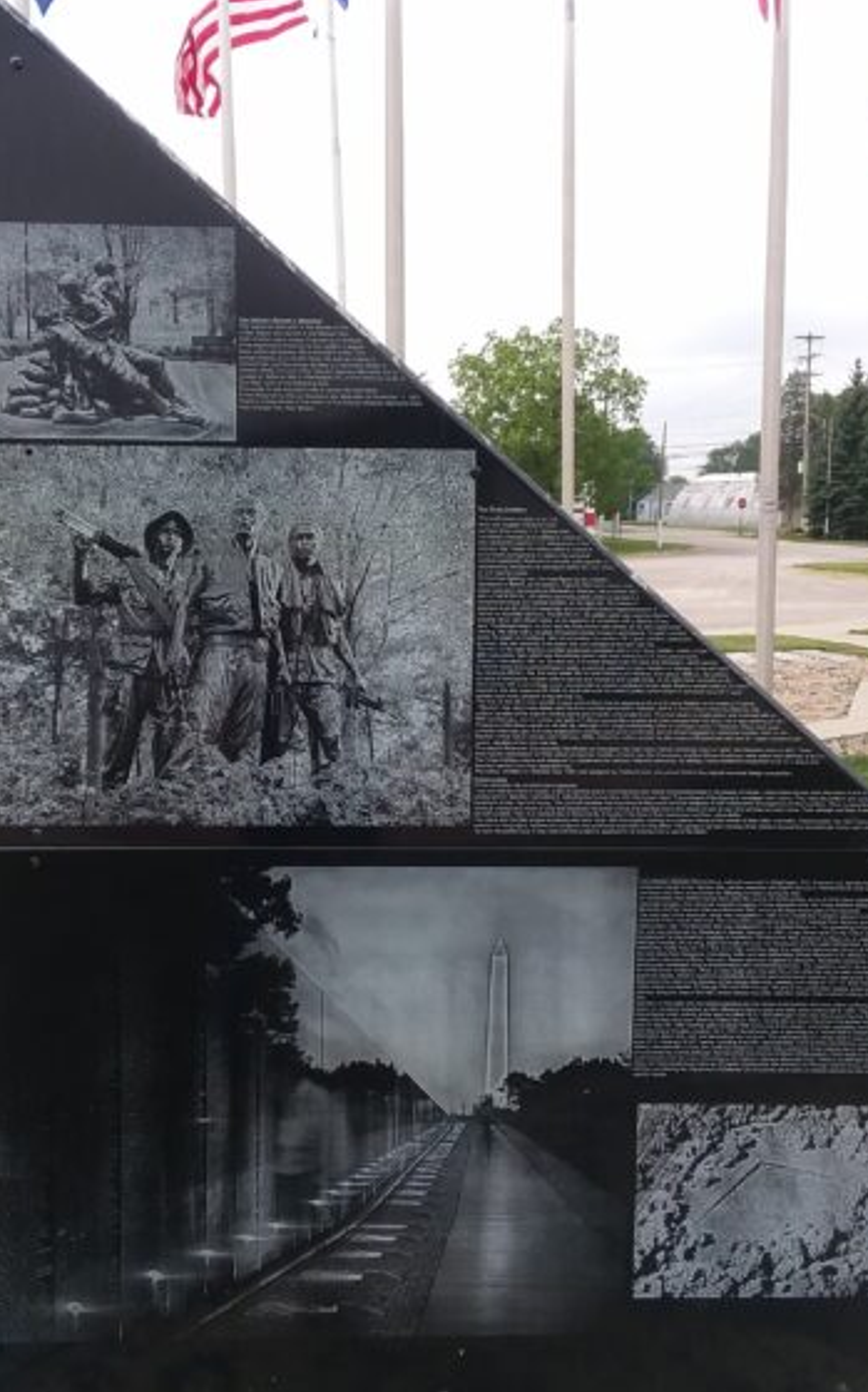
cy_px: 685
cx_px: 390
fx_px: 1250
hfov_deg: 38.3
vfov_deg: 58.2
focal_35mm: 33
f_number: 1.9
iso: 40
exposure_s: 1/916
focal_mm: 2.47
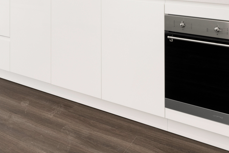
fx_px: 318
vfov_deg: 23.4
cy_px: -54
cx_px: 43
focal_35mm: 50
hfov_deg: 38.0
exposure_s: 1/5
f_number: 9
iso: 500
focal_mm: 12
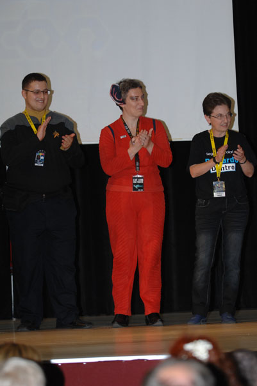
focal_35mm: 147
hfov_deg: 9.3
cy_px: 193
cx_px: 128
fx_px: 1579
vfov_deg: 14.0
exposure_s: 1/125
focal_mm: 98
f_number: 2.8
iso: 400
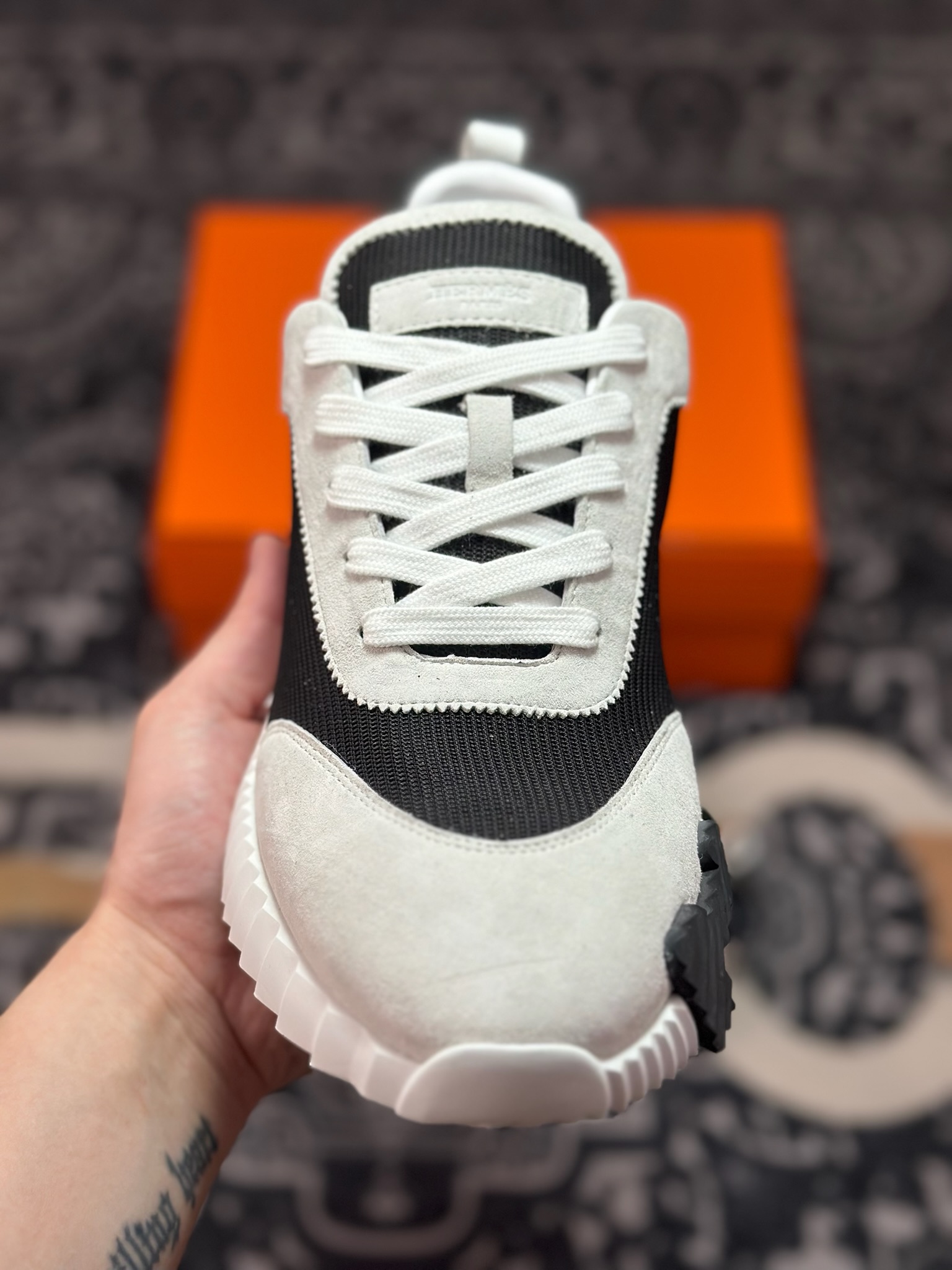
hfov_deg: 30.3
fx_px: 1760
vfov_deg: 39.7
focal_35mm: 48
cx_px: 476
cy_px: 635
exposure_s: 1/1497
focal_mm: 6.86
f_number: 1.78
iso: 80
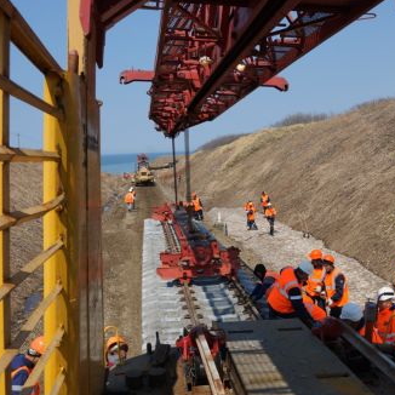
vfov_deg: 42.8
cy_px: 199
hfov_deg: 42.5
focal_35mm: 39
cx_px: 246
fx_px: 503
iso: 100
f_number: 8
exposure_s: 1/500
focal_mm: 20
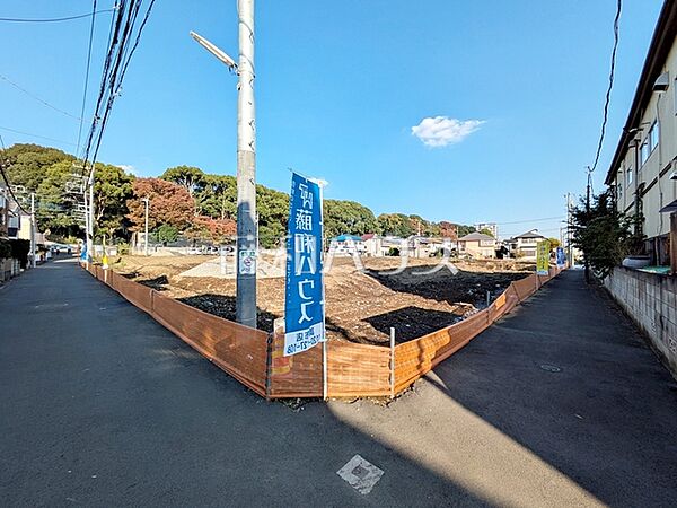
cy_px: 254
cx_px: 338
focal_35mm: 14
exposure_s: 1/1300
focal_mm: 1.83
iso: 46
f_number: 2.2
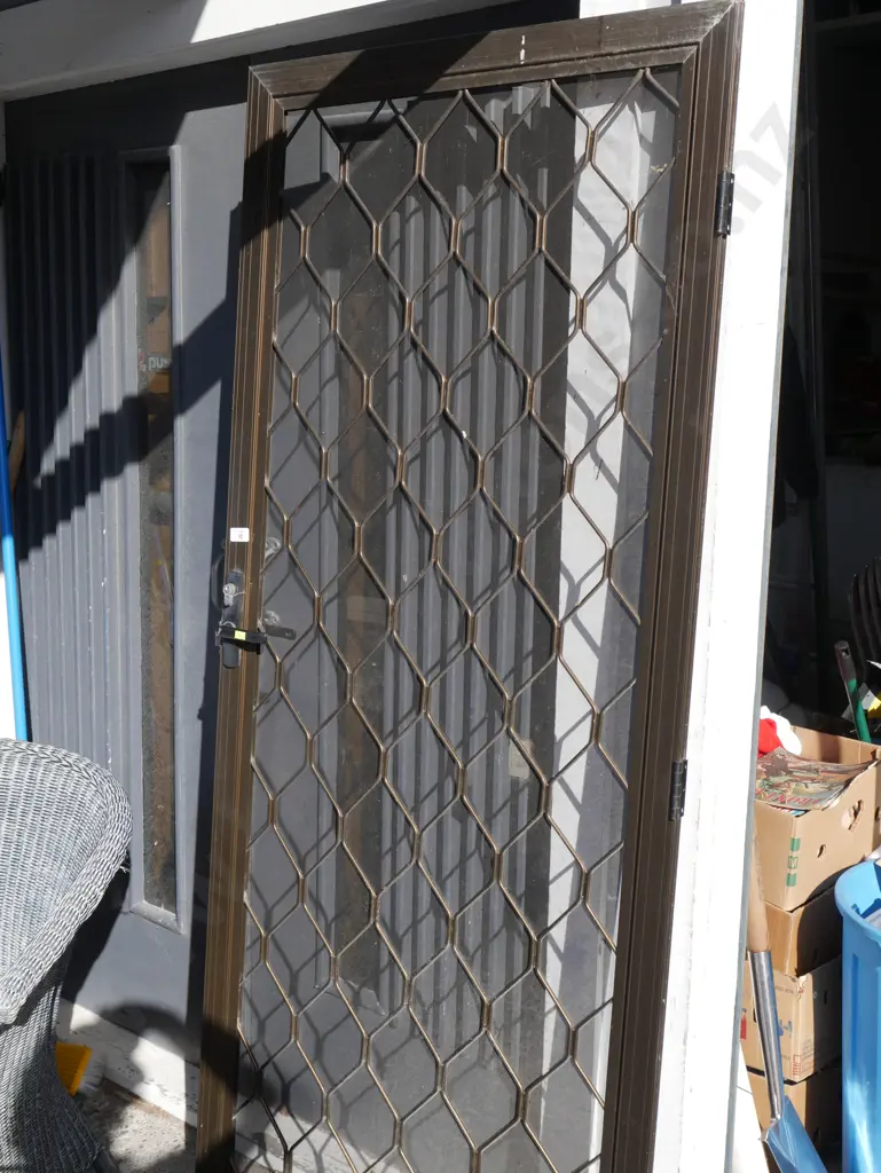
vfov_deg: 46.8
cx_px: 440
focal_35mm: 40
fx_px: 1356
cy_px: 586
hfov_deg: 36.0
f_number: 8
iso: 200
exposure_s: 1/320
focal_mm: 20
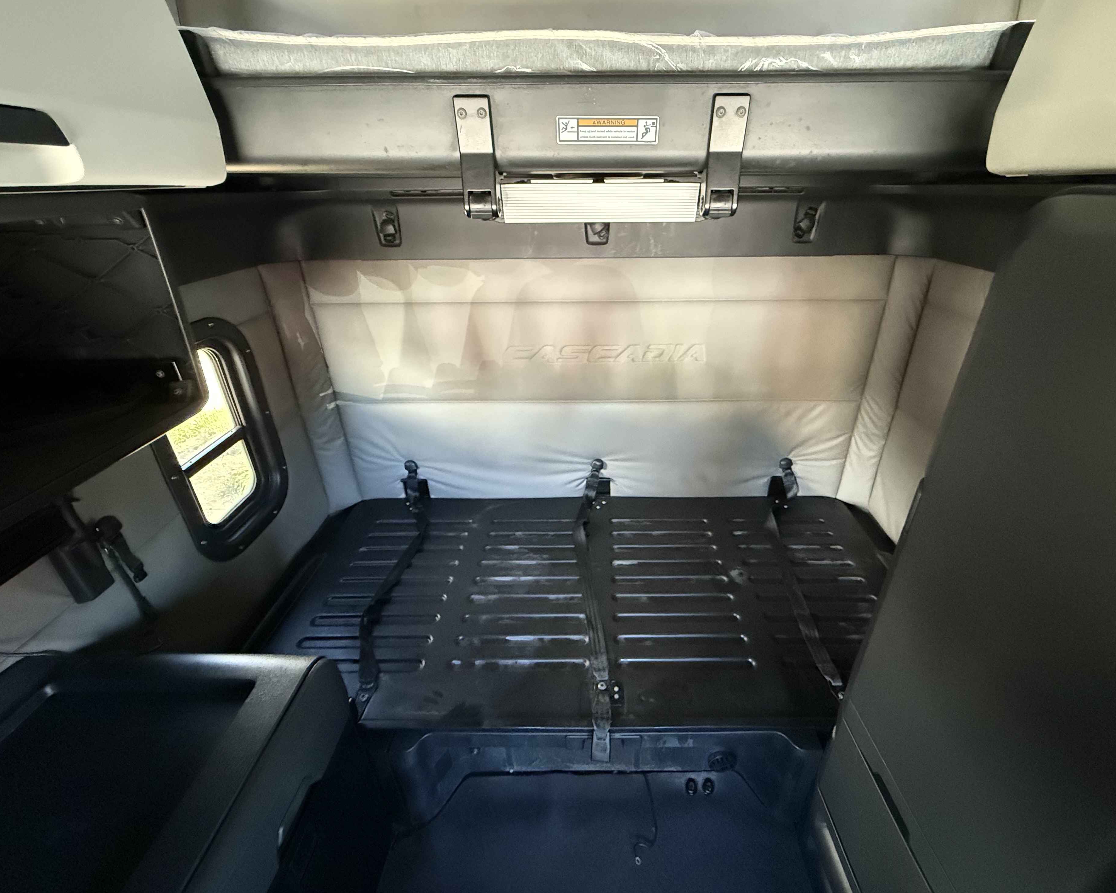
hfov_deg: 96.6
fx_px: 495
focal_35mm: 15
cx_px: 596
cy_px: 439
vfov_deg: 84.0
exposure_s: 1/60
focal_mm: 2.22
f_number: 2.2
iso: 1250
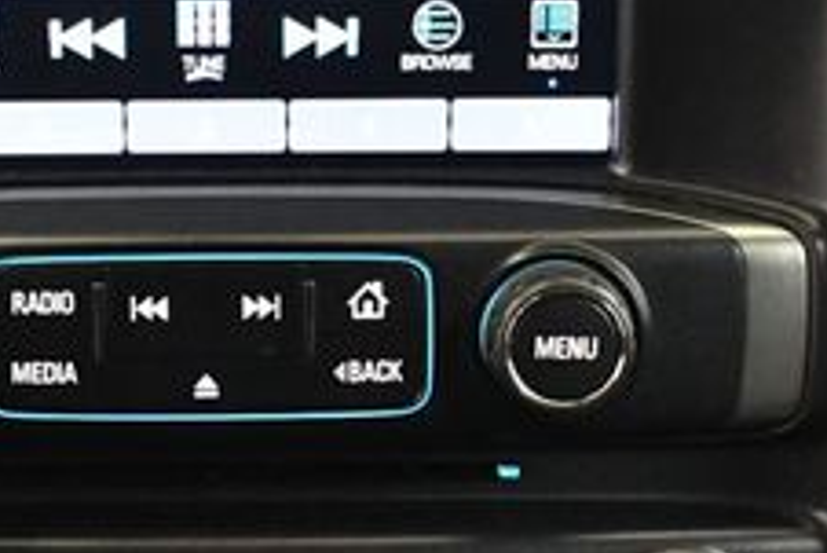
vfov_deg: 13.4
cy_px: 363
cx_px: 227
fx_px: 2345
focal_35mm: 102
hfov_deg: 19.9
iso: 5000
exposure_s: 1/60
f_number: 3.5
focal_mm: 18
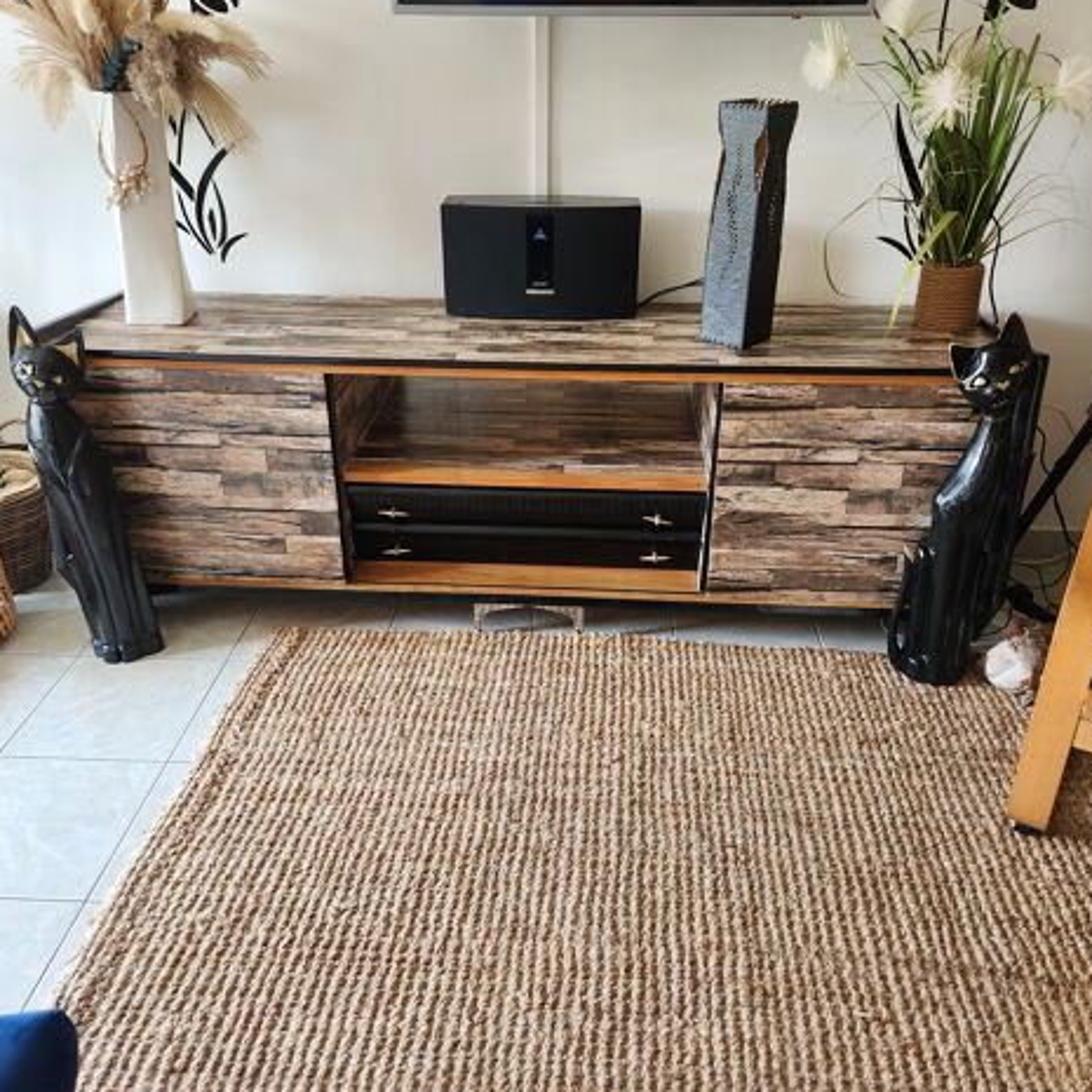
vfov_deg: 57.3
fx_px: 999
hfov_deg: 57.3
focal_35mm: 28
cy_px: 514
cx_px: 545
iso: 320
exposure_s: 1/100
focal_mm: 5.4
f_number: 1.8
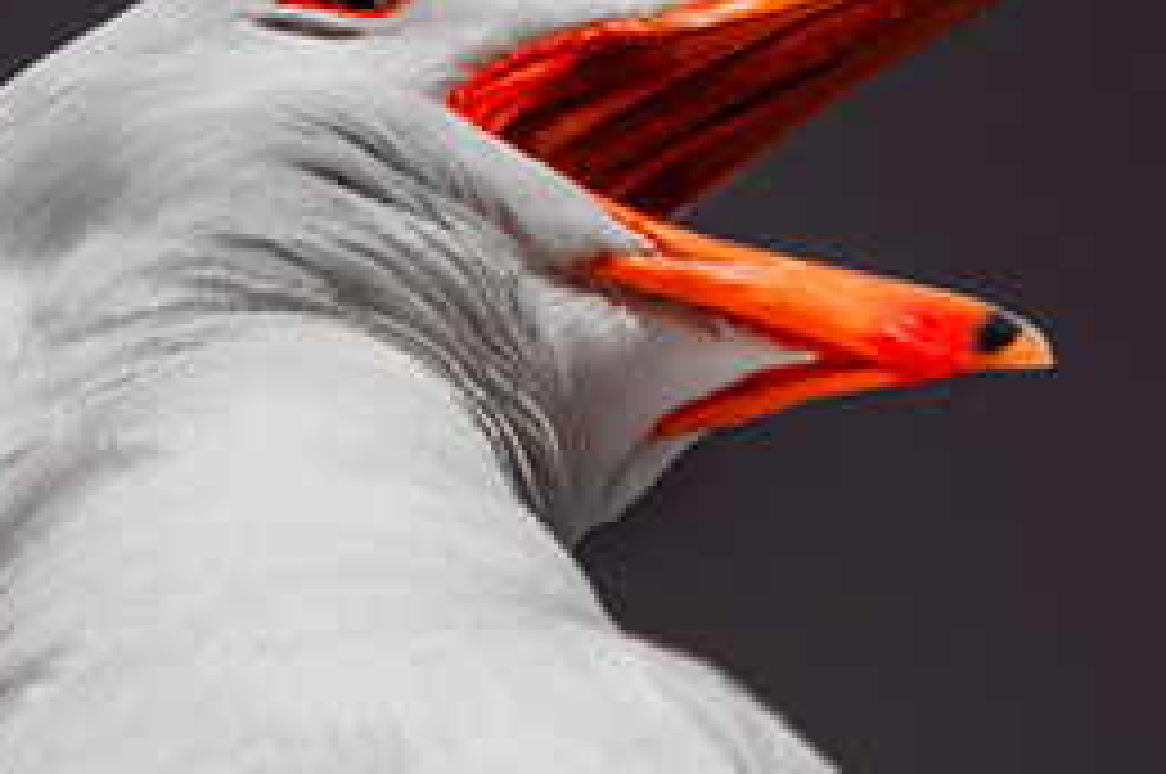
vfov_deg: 0.6
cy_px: 443
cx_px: 491
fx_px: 75047
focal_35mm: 2320
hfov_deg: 0.9
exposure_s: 1/2500
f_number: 13
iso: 1000
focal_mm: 1200
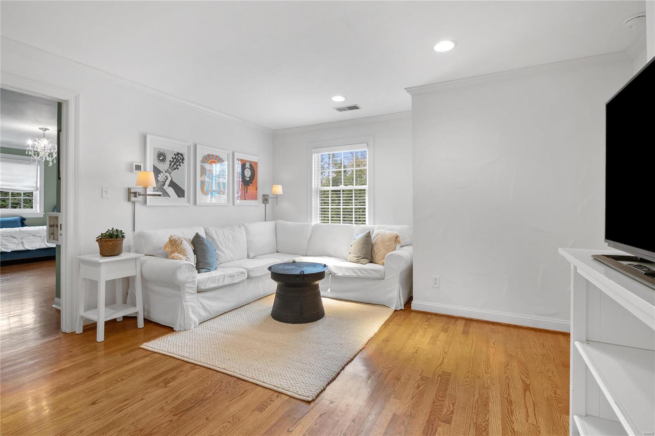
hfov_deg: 96.7
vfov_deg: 73.7
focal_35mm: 16
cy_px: 218
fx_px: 291
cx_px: 328
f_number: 8
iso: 400
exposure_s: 1/5
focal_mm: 8
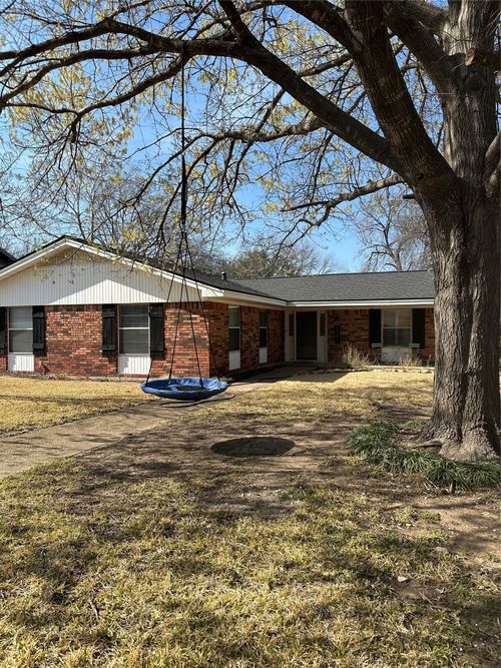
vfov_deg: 71.6
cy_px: 334
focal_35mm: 24
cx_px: 250
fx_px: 463
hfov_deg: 56.8
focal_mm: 6.86
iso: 80
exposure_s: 1/3058
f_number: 1.78
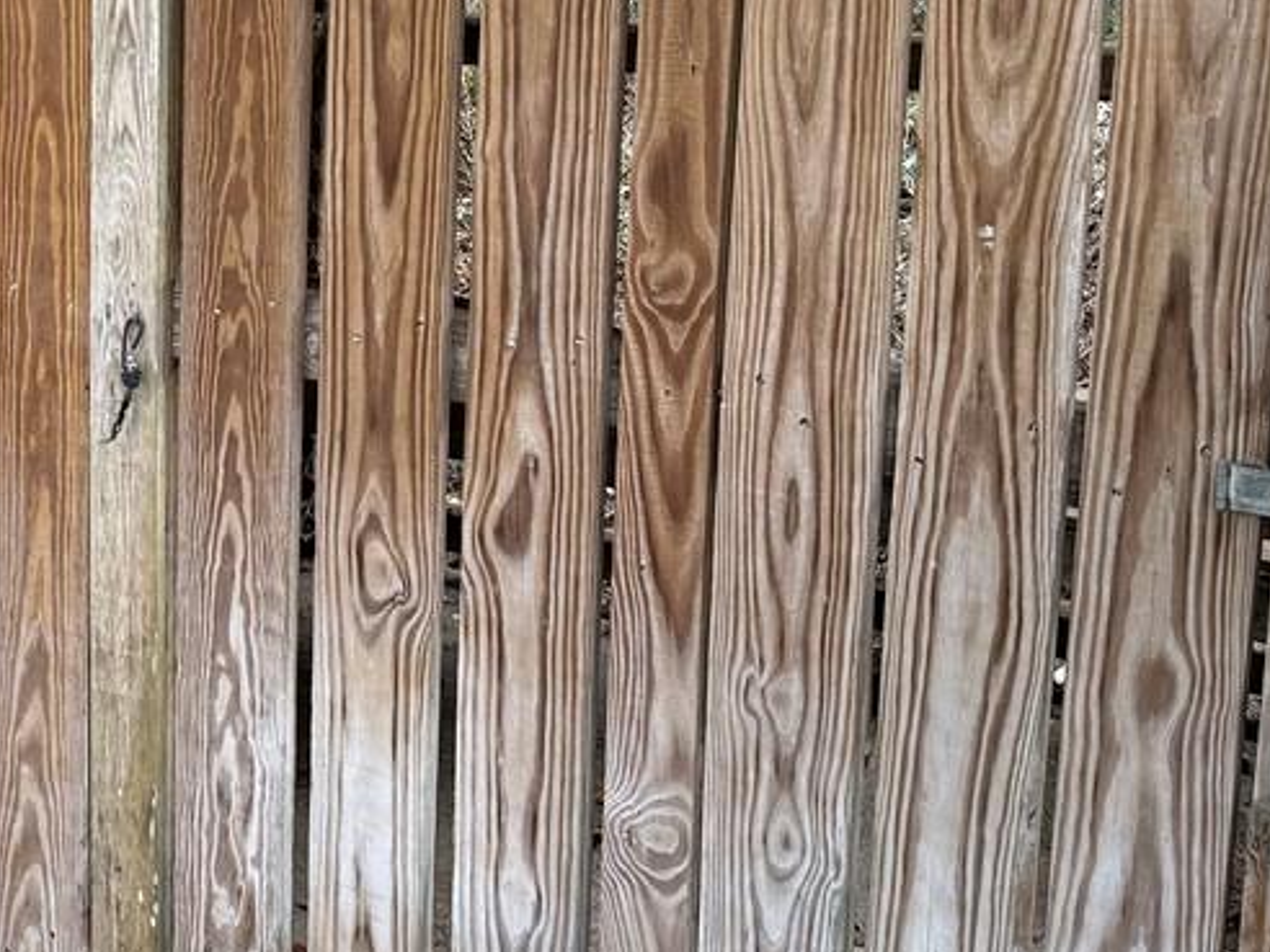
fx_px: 2862
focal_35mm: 78
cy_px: 328
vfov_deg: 18.8
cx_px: -230
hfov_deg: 23.1
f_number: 1.78
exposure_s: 1/121
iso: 80
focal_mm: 6.76
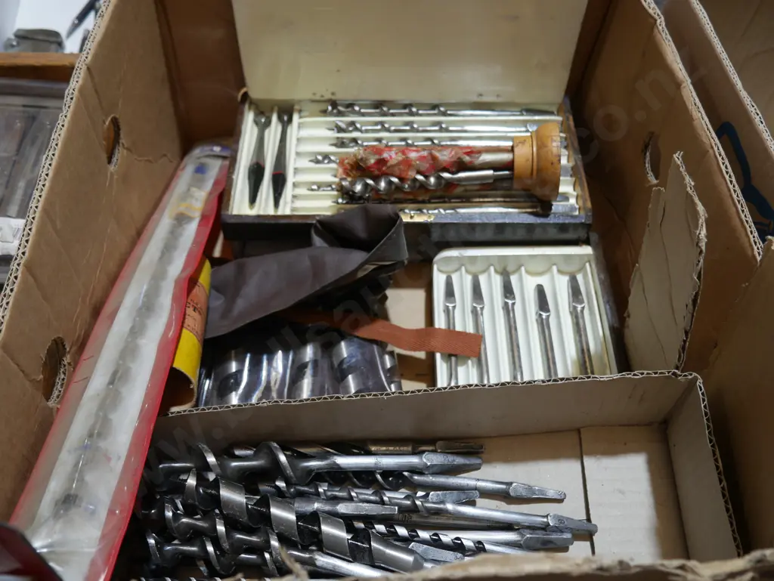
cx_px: 387
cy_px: 290
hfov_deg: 56.8
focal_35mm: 32
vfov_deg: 44.2
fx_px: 716
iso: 200
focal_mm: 16
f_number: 3.6
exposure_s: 1/80
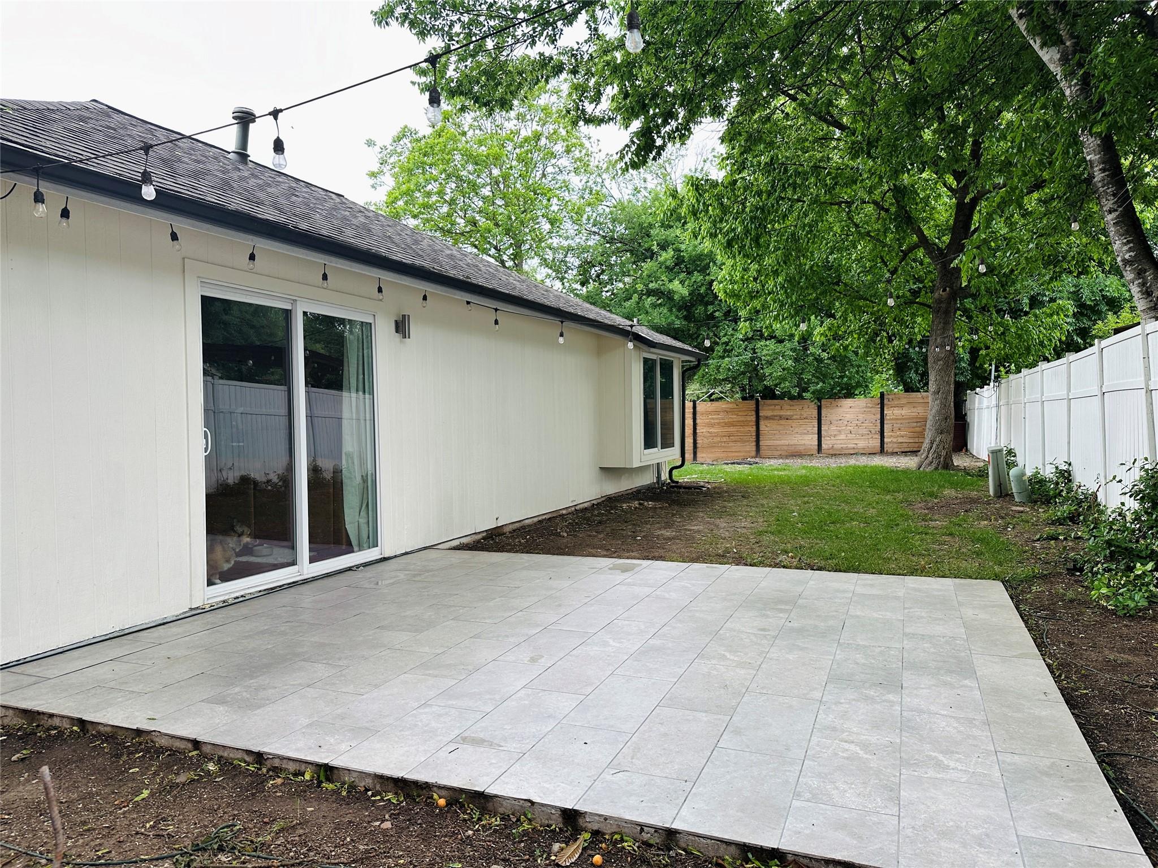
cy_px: 434
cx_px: 579
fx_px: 803
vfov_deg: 56.8
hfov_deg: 71.6
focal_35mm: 24
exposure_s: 1/204
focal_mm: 6.86
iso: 64
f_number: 1.78
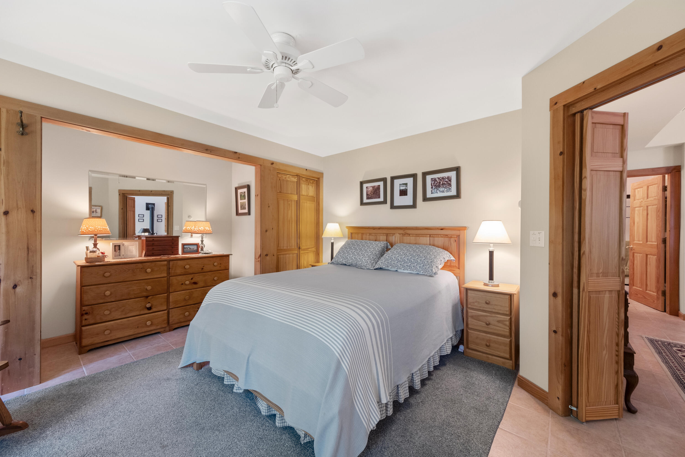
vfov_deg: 85.4
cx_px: 342
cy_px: 228
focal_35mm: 13
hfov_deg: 108.3
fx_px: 247
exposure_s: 1/3
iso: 640
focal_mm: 8.9
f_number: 8
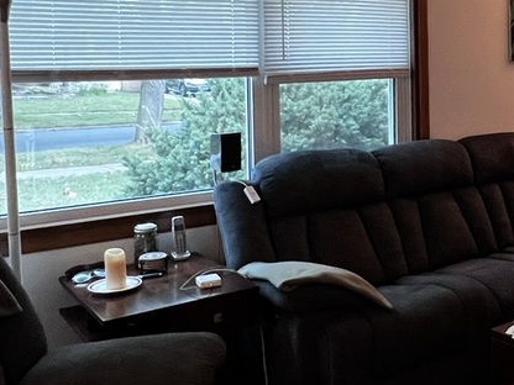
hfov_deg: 38.8
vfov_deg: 31.6
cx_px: 473
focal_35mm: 45
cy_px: 97
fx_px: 668
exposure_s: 1/60
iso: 400
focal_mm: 1.57
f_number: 1.8
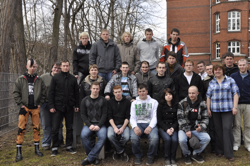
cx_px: 131
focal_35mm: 35
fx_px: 243
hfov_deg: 54.5
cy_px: 85
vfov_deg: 37.8
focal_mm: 22
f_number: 11
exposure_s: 1/200
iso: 400
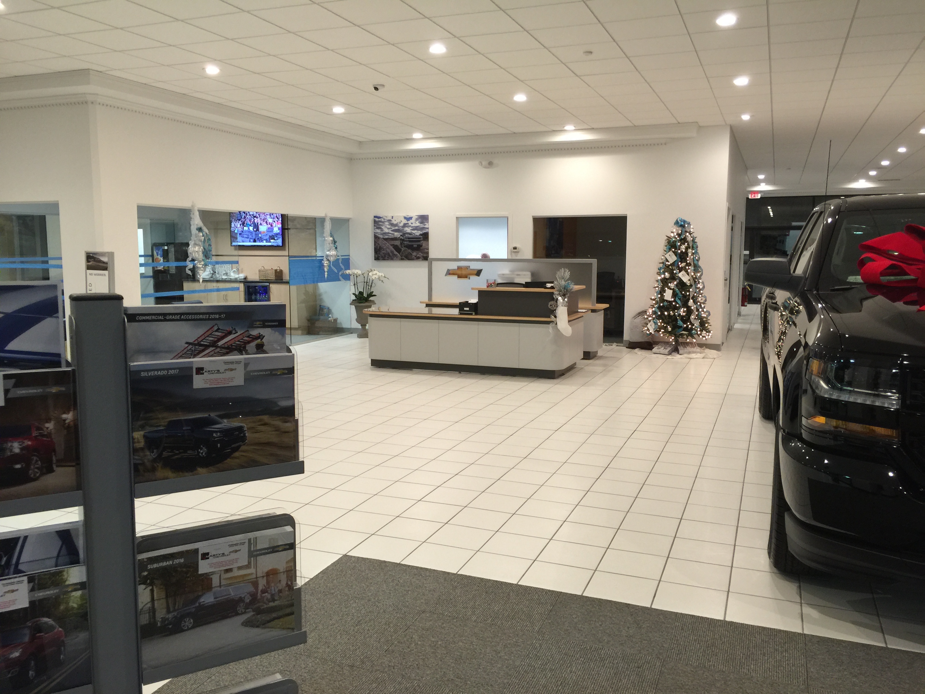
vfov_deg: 48.2
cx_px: 462
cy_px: 347
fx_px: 775
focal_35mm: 29
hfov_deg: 61.7
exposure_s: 1/15
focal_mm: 4.15
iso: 50
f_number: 2.2
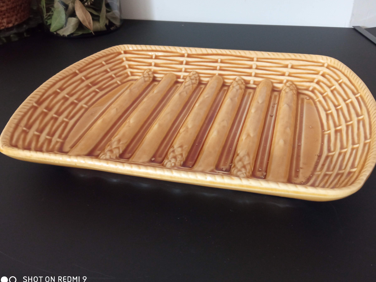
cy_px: 145
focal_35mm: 31
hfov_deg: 58.3
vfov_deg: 45.4
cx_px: 203
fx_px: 337
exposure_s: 1/25
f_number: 2.2
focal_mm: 3.79
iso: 593
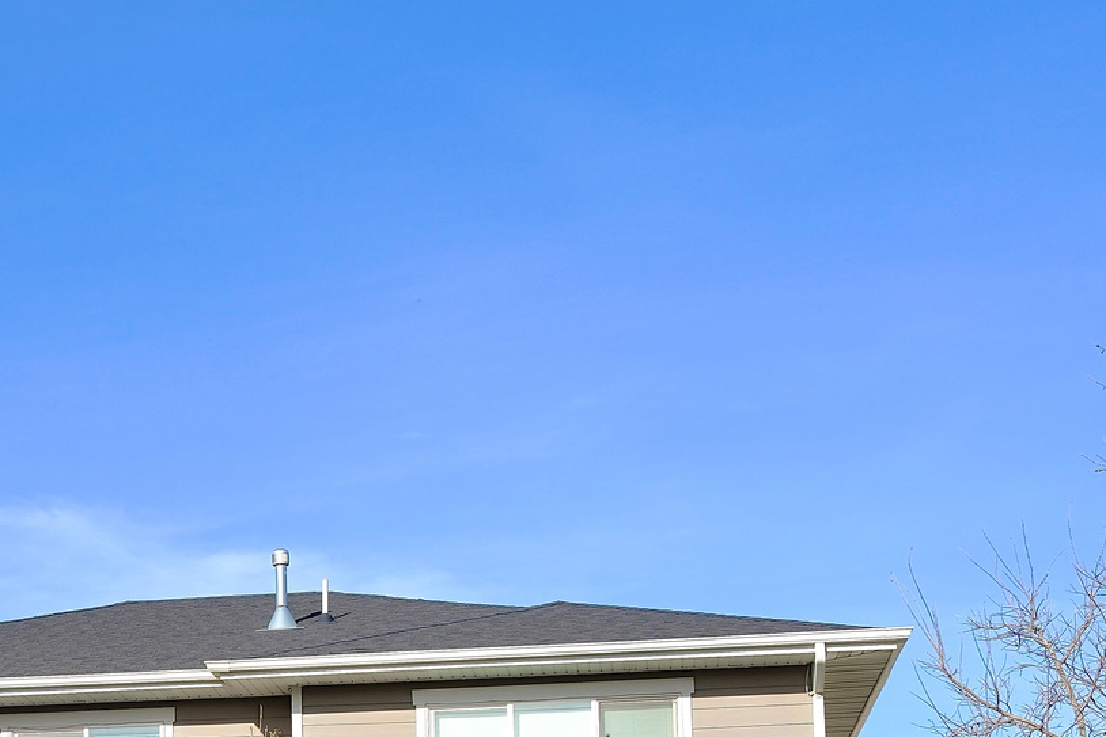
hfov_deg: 23.5
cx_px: 10
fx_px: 2550
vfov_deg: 15.9
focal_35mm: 83
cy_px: 869
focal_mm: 22
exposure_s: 1/450
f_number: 5.6
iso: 160
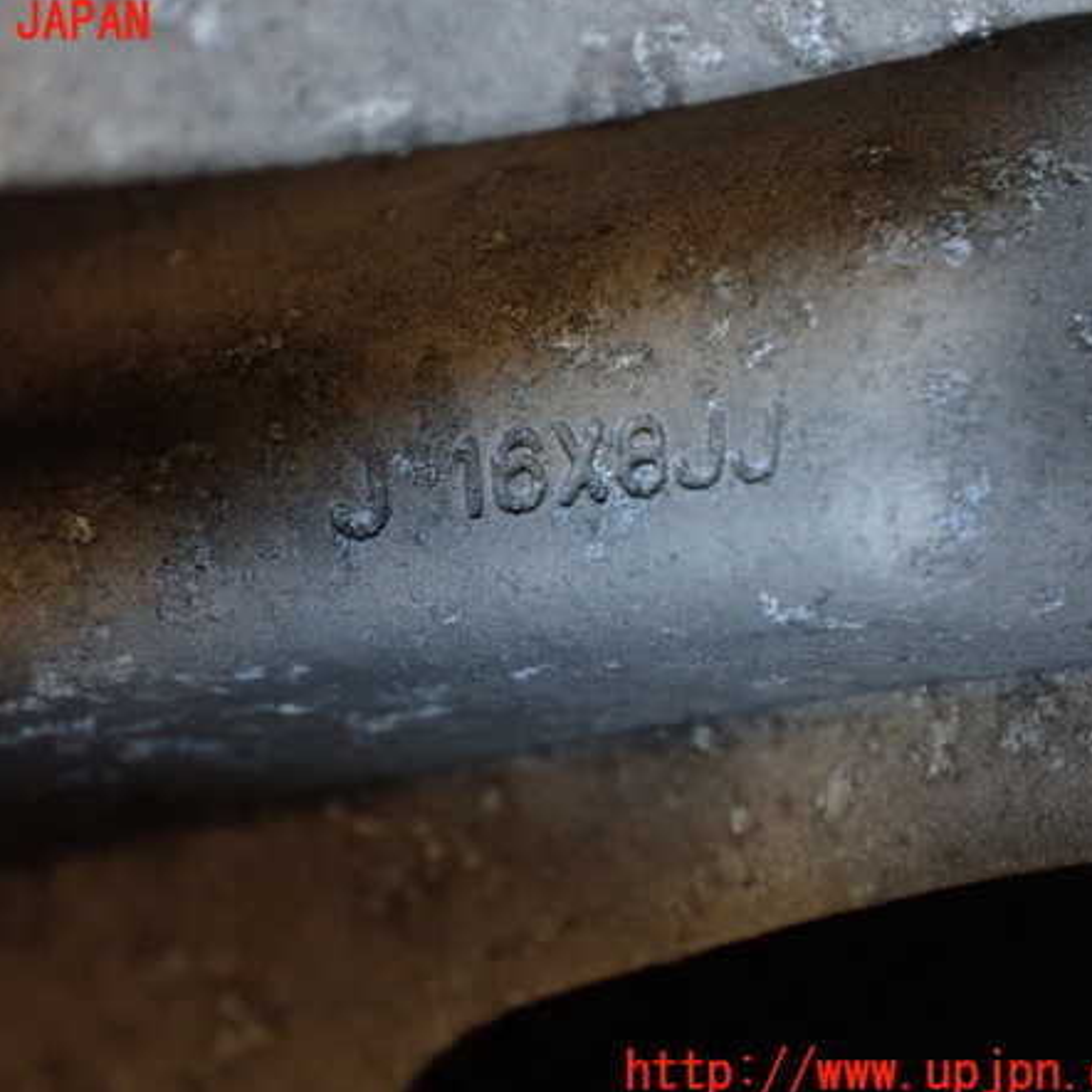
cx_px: 442
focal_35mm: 36
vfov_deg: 46.0
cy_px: 548
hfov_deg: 45.8
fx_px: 1285
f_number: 2.3
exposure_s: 1/80
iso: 800
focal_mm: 5.4
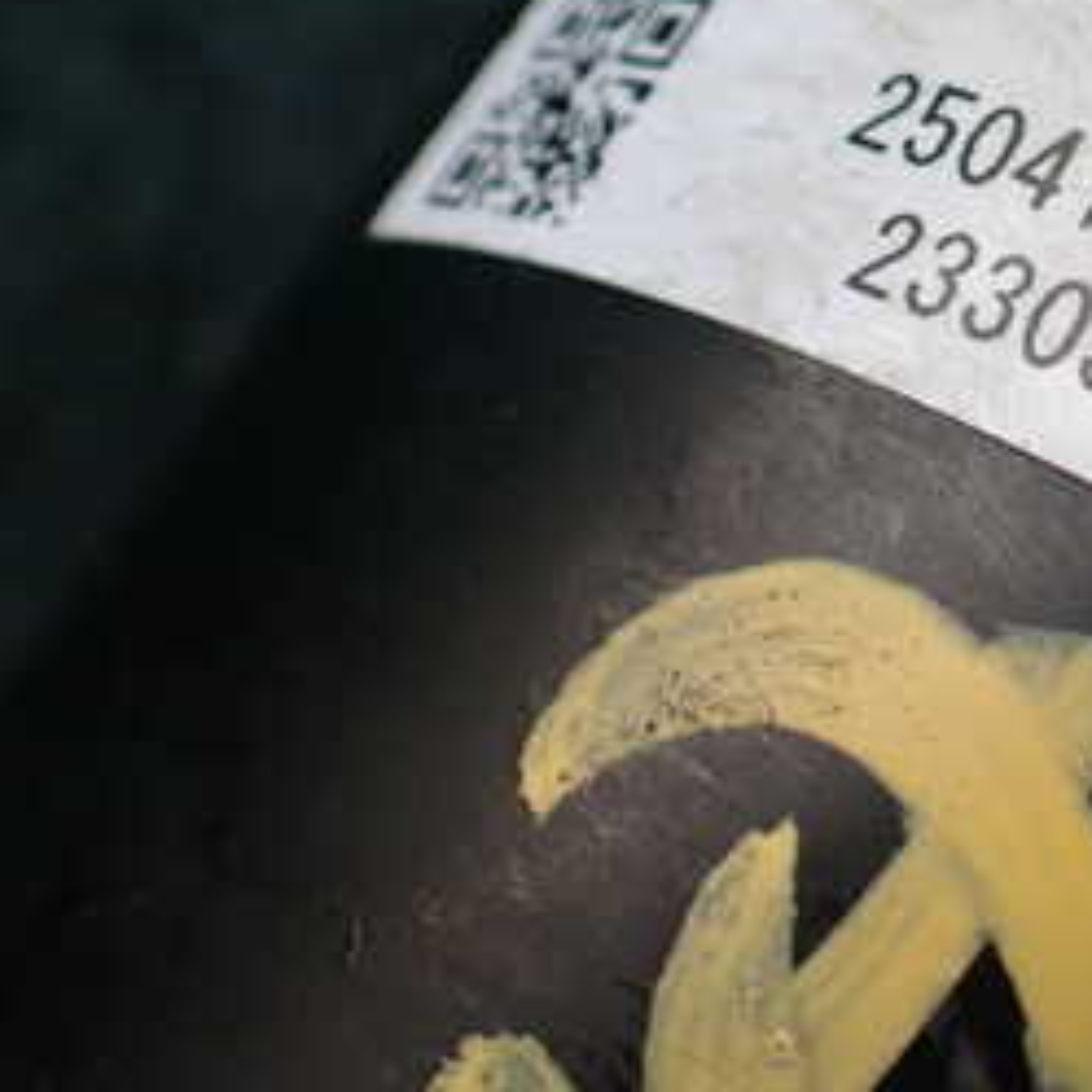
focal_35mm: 64
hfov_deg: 25.5
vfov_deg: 26.2
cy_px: 149
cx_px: 1096
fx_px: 2284
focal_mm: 5.4
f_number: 2.3
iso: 100
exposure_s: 1/160
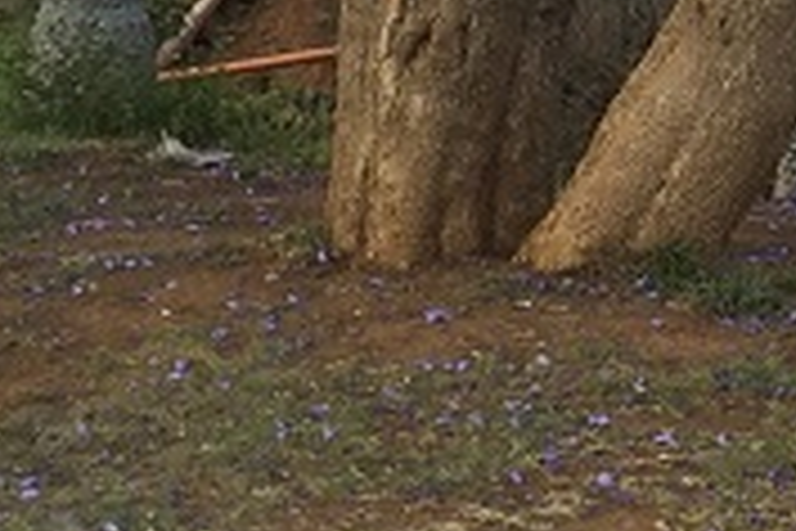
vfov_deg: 8.0
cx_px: 1480
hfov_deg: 11.3
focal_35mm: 167
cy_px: -335
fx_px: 3692
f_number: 2.2
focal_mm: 4.15
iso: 32
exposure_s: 1/247
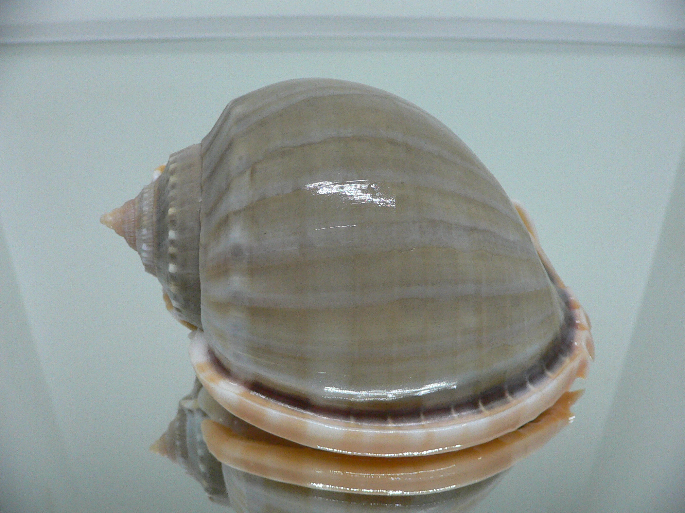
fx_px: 693
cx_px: 342
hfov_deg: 52.6
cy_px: 256
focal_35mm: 35
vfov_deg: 40.7
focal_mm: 4.6
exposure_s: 1/50
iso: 200
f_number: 2.8
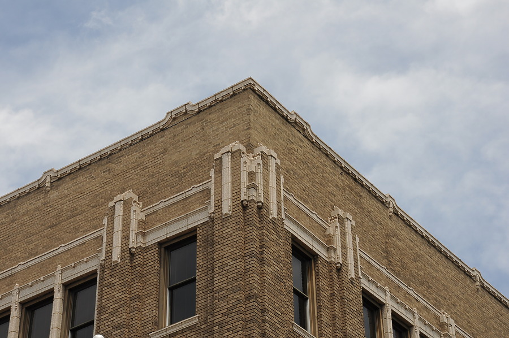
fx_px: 1313
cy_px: 169
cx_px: 254
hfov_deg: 21.9
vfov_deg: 14.7
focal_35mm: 93
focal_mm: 62
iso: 200
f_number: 10
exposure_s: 1/400
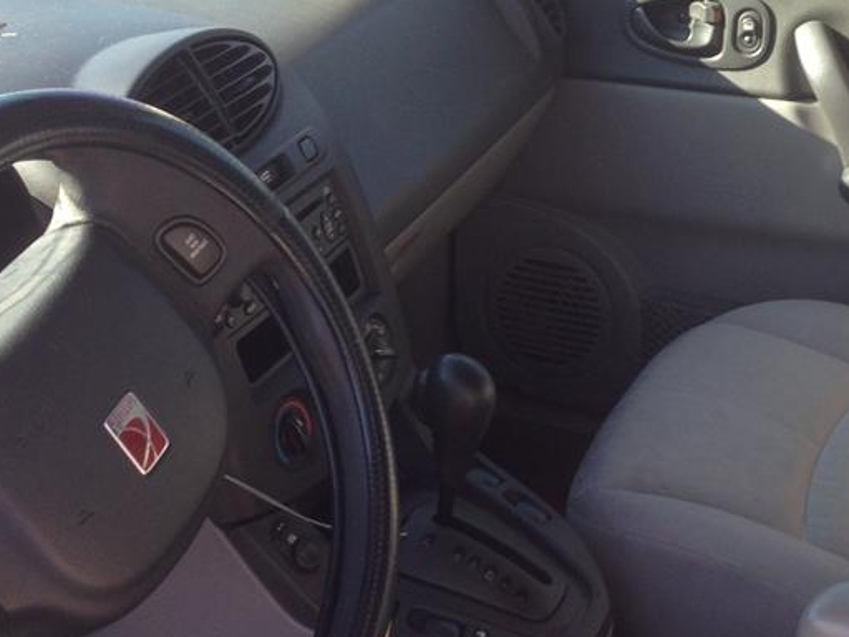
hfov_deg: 29.4
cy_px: 355
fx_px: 1619
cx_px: 439
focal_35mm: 66
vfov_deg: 22.2
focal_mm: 4.13
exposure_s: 1/120
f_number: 2.4
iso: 50
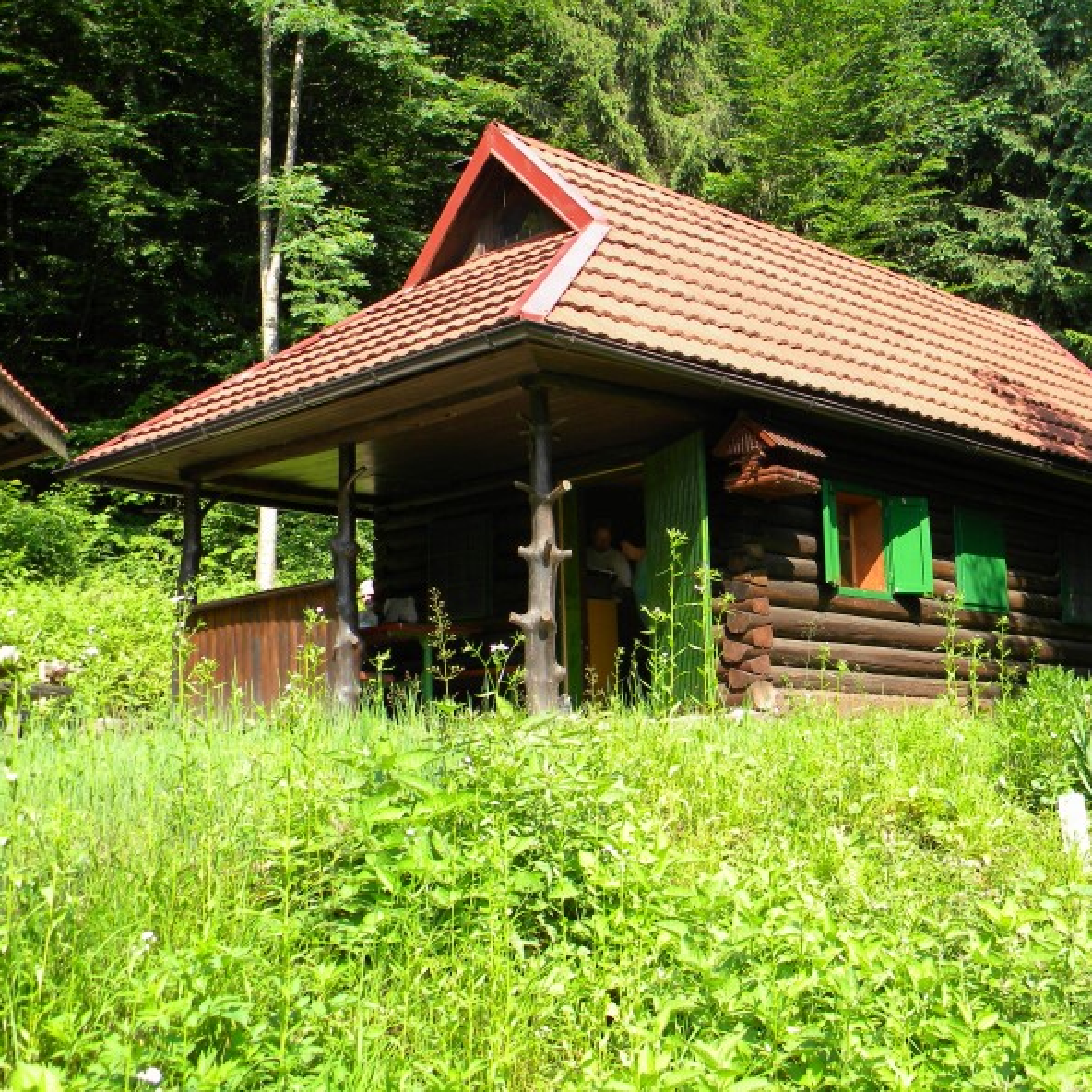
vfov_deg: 39.2
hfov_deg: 38.9
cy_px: 542
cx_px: 699
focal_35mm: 43
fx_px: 1535
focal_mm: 6.4
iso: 80
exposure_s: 1/186
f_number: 3.7
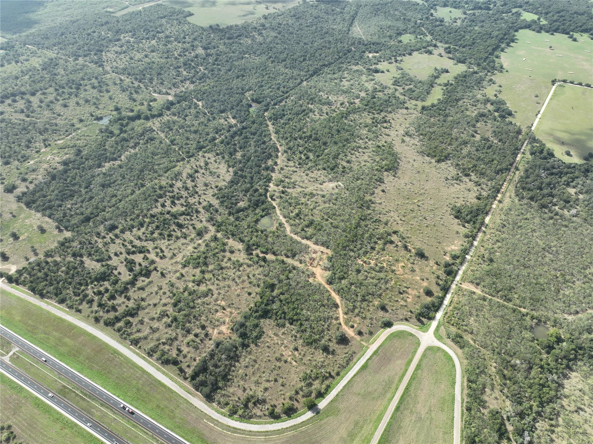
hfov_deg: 71.6
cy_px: 222
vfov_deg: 56.8
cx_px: 296
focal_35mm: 24
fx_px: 411
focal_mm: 12.29
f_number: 2.8
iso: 100
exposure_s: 1/800
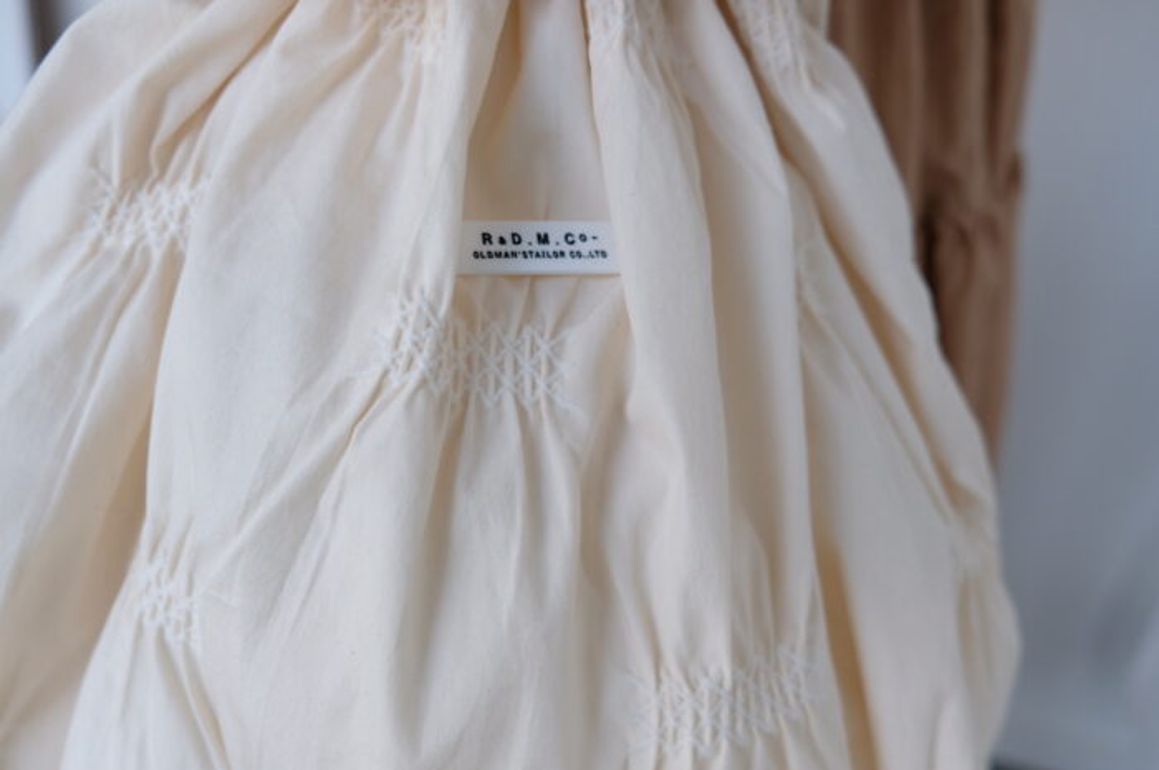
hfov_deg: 60.3
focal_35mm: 31
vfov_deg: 42.2
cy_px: 385
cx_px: 580
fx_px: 997
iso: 800
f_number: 3.6
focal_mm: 20.5
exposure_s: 1/100
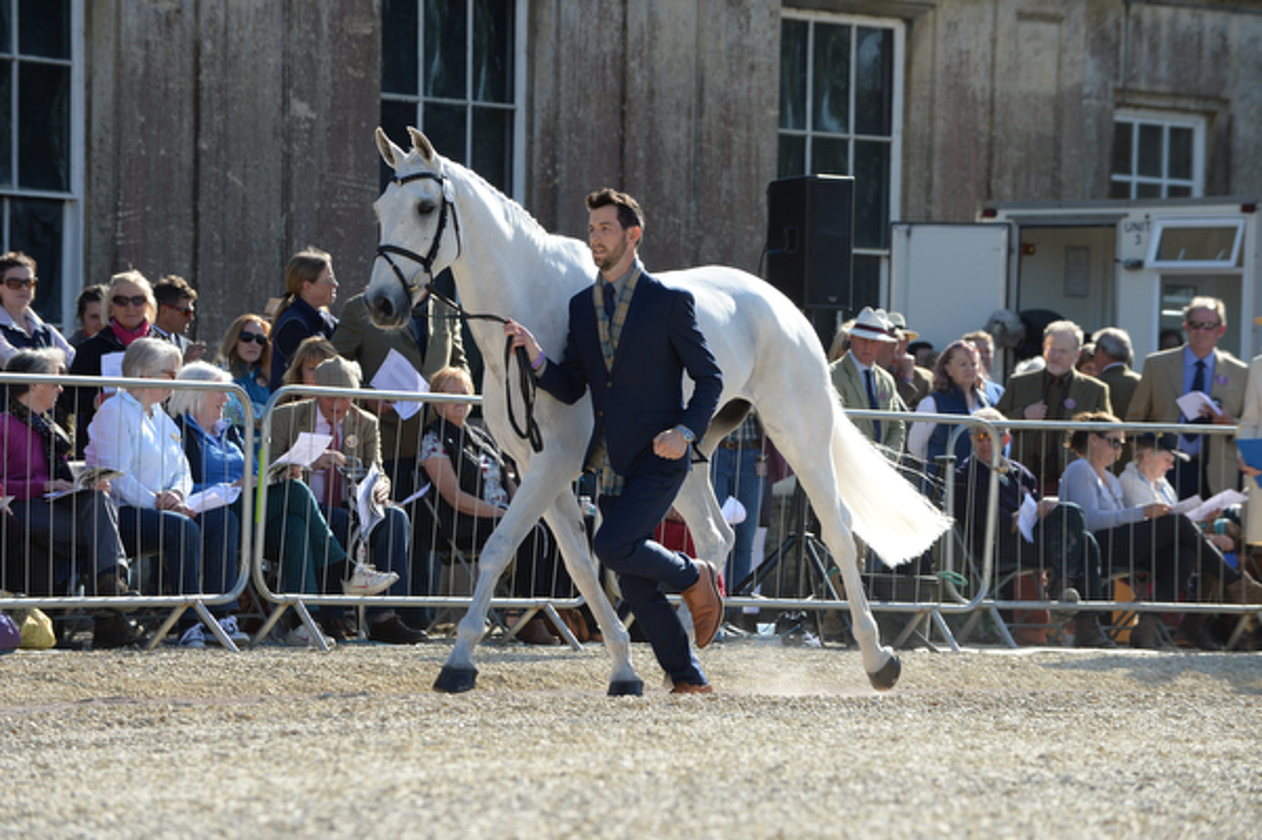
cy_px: 420
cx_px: 631
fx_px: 6306
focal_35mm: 180
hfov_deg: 11.4
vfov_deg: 7.6
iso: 800
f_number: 6.3
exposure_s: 1/1600
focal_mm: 180
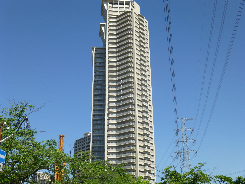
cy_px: 92
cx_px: 122
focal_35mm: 41
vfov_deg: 35.1
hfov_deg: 45.8
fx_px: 290
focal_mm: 7.4
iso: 100
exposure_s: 1/1000
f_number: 3.8
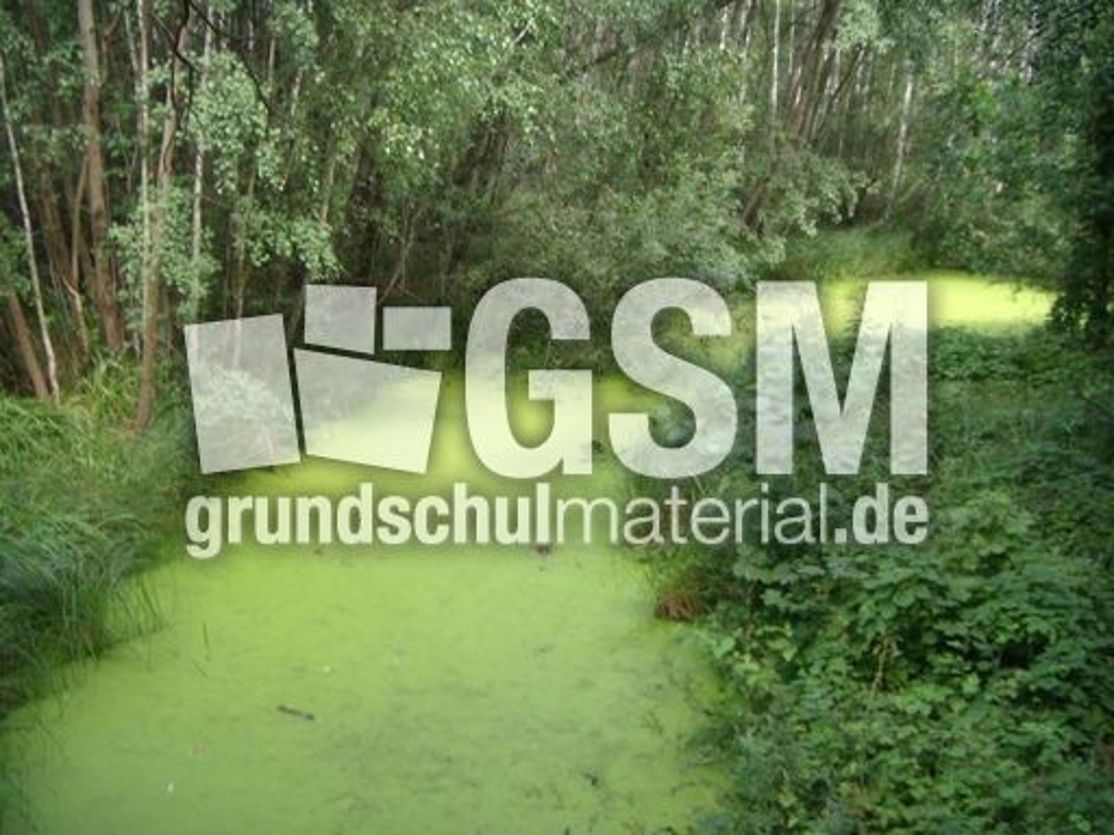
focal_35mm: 38
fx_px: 1223
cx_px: 557
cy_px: 418
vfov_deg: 37.7
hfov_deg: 49.0
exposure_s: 1/56.2
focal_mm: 6.4
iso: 64
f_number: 3.5
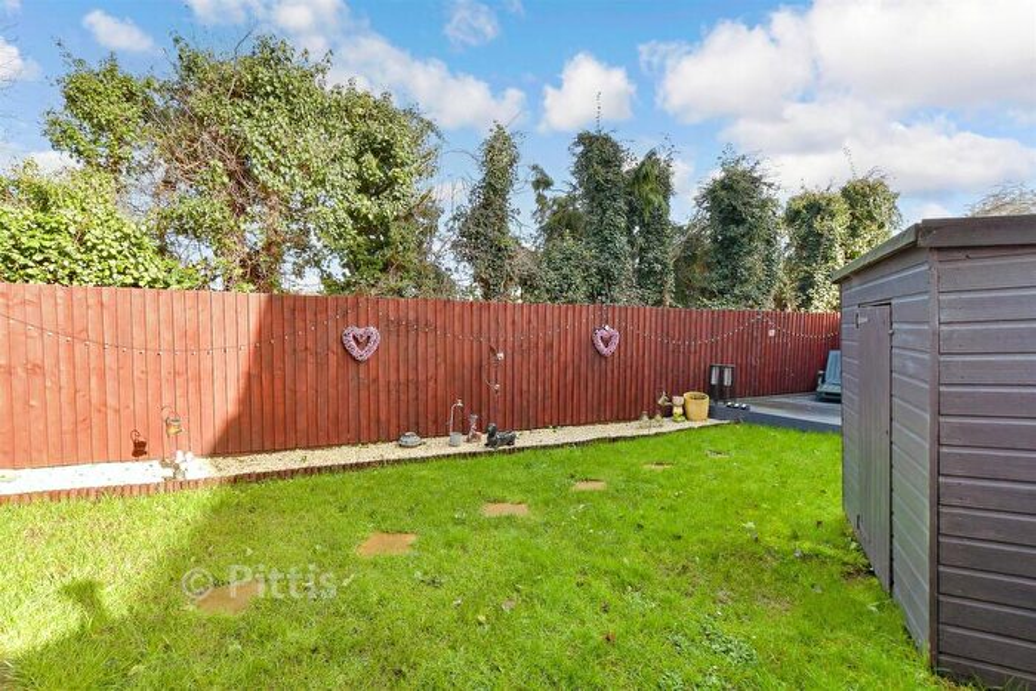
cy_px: 346
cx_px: 518
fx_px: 432
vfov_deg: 77.4
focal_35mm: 15
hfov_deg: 100.4
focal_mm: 10
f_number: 8
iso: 160
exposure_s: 1/50
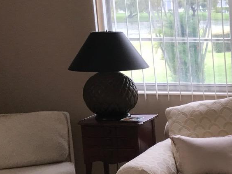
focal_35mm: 100
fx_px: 670
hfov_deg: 17.5
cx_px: 357
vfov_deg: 14.7
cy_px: 153
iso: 20
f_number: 1.8
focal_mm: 3.99
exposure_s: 1/44
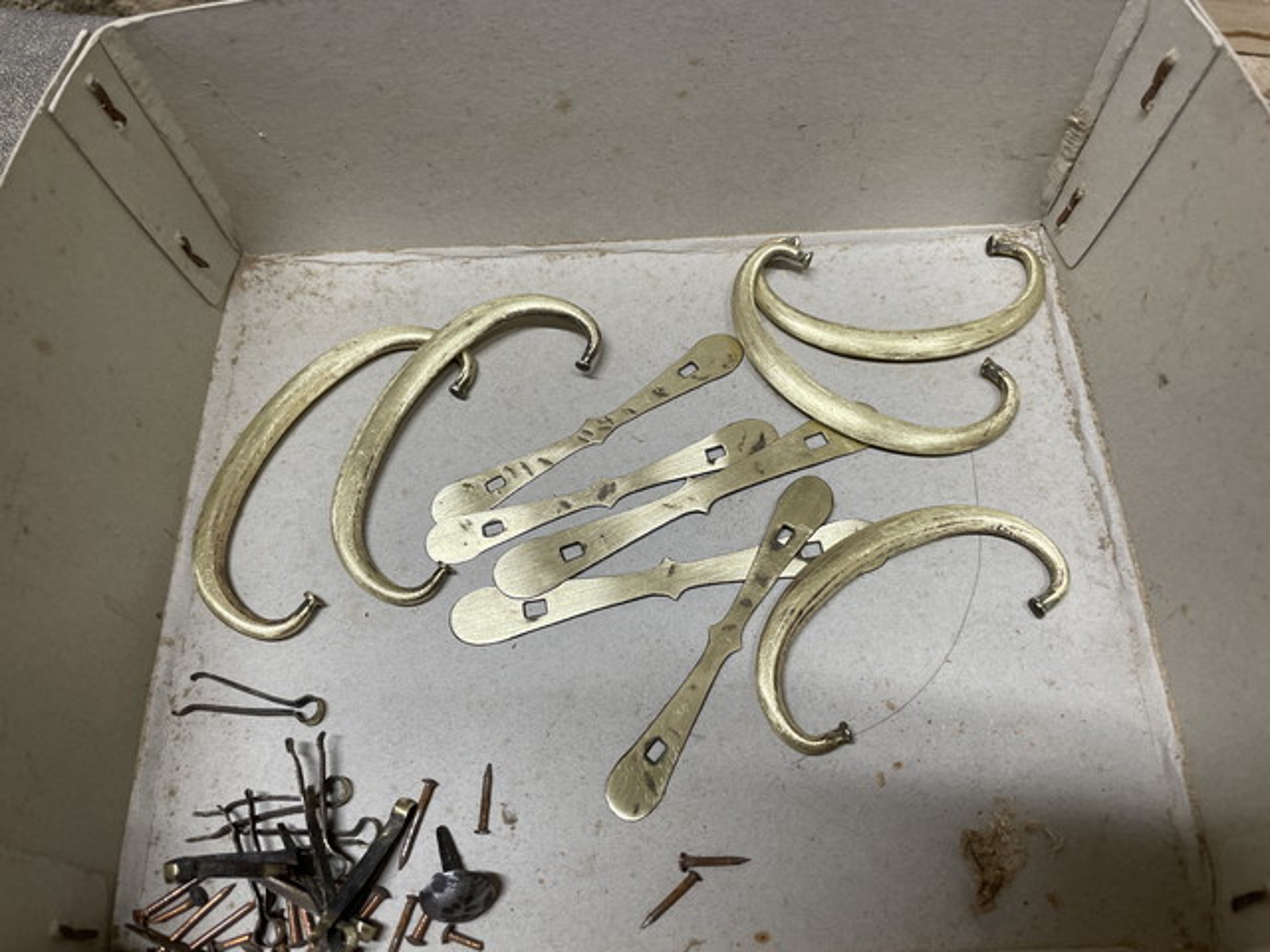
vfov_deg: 53.1
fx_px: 954
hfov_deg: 67.3
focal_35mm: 26
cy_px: 476
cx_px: 635
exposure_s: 1/100
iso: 125
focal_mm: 4.2
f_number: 1.6
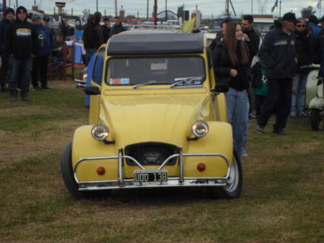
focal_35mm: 125
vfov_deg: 11.9
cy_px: 122
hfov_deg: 15.8
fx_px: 1170
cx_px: 162
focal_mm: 22.5
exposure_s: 1/180
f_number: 6.3
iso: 80
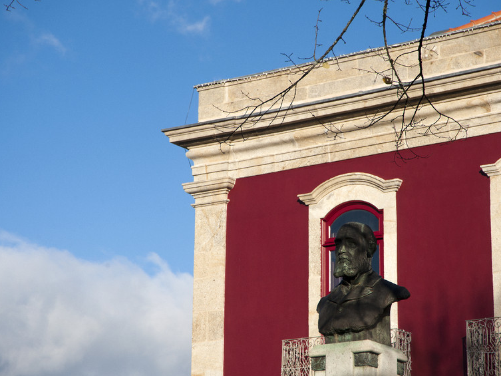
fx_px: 2084
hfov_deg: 13.7
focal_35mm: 144
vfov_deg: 10.3
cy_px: 208
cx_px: 272
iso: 200
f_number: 10
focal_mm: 120
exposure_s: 1/400
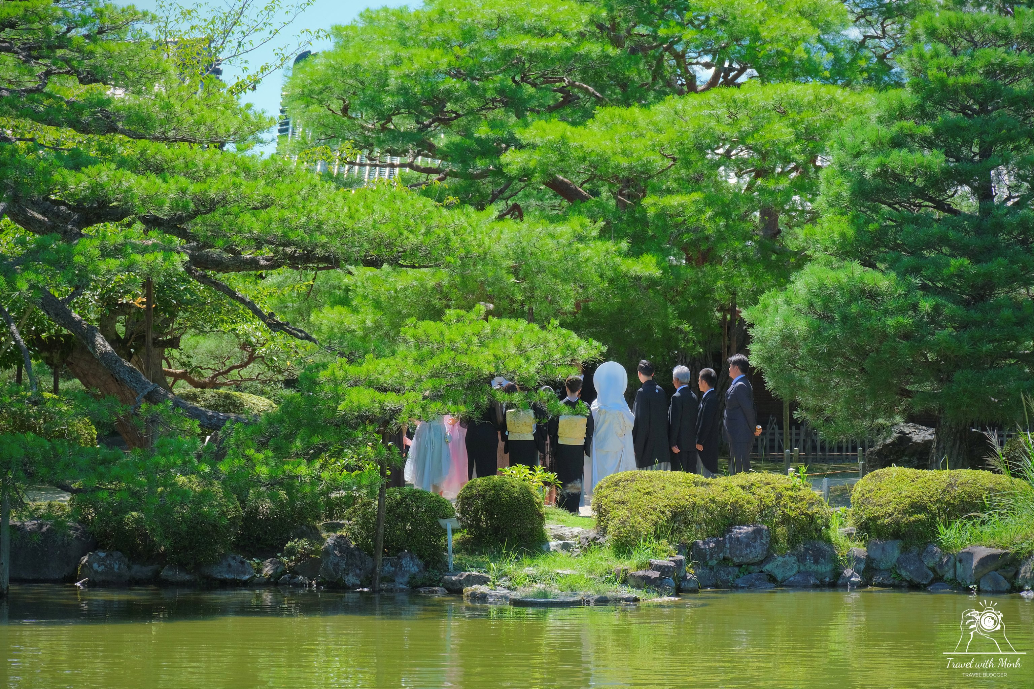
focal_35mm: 105
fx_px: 3016
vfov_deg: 13.0
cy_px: 344
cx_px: 517
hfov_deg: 19.5
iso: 800
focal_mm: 70
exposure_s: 1/850
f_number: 5.6
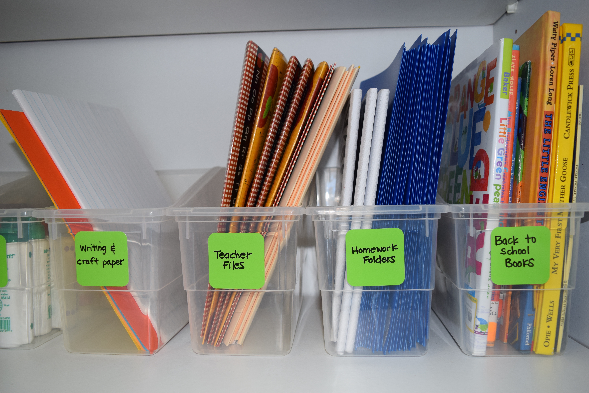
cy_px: 196
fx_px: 491
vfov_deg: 43.6
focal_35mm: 30
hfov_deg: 61.9
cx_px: 294
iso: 320
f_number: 5
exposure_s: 1/100
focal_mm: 20
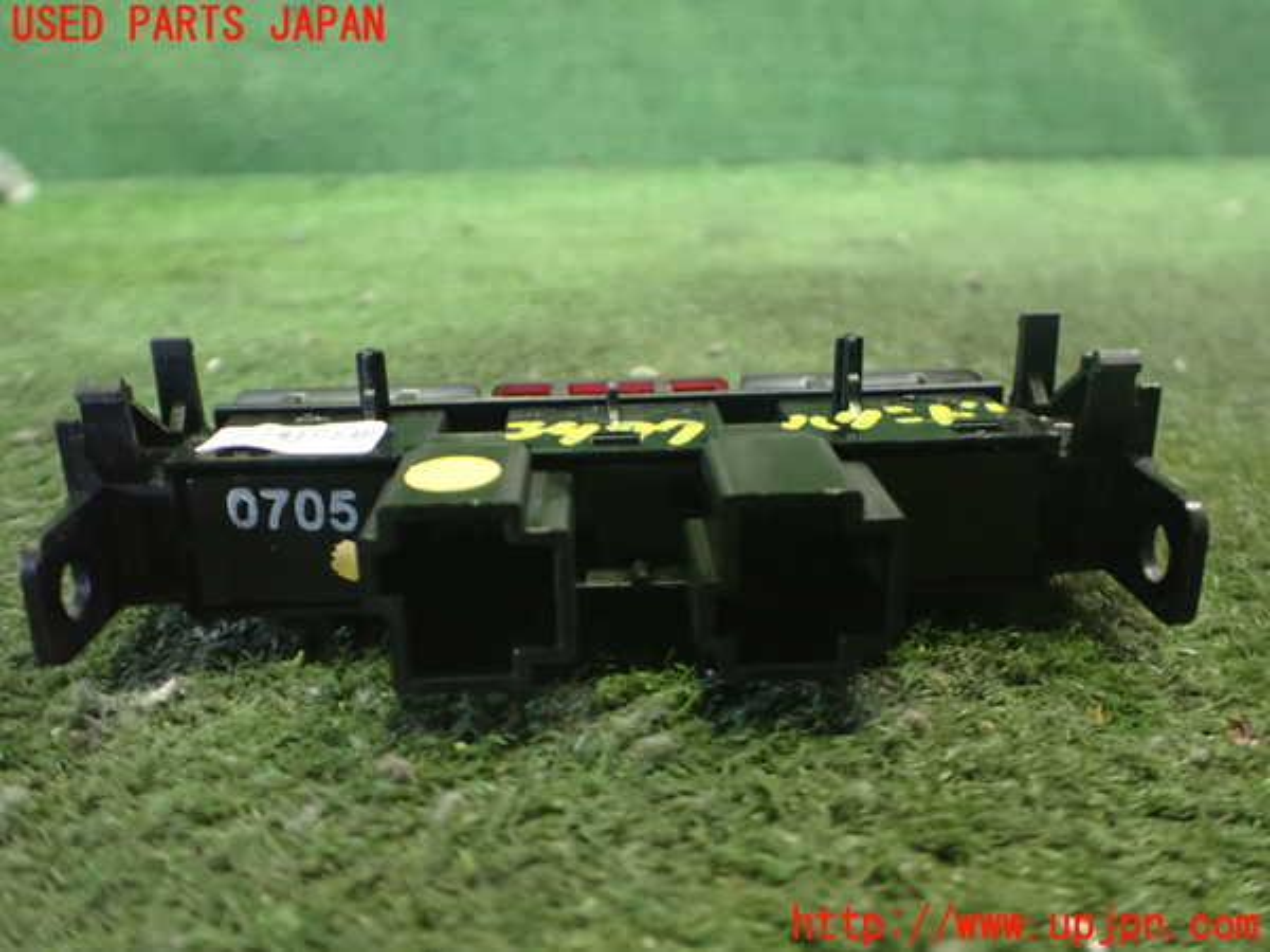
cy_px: 476
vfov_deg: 46.8
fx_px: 1101
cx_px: 635
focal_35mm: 30
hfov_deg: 60.0
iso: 1250
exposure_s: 1/30
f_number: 2.3
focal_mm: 5.4
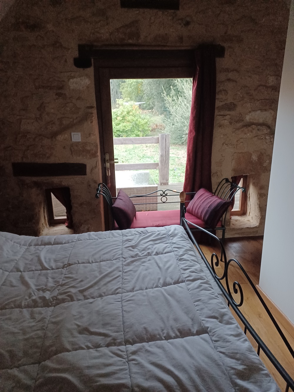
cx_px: 147
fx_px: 283
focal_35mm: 25
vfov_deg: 69.4
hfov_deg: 54.9
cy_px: 196
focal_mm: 4.6
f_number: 1.8
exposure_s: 1/25
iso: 800
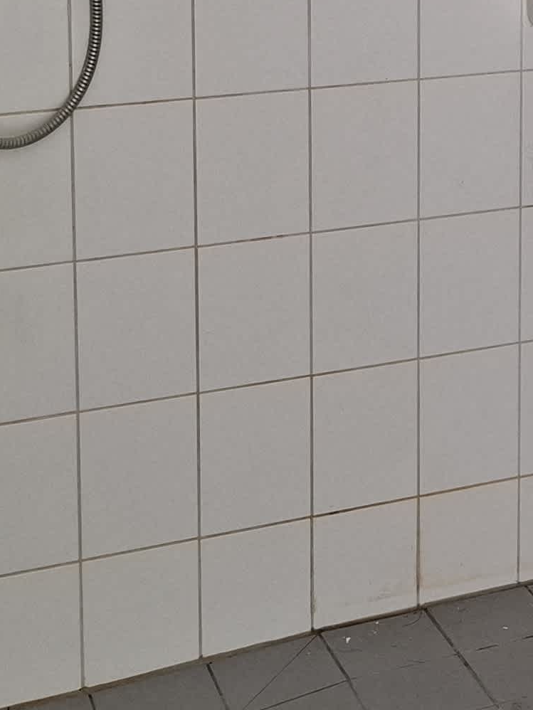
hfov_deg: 14.6
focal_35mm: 94
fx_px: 1929
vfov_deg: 19.9
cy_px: -80
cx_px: 801
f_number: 1.8
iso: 100
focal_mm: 5.5
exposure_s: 1/100
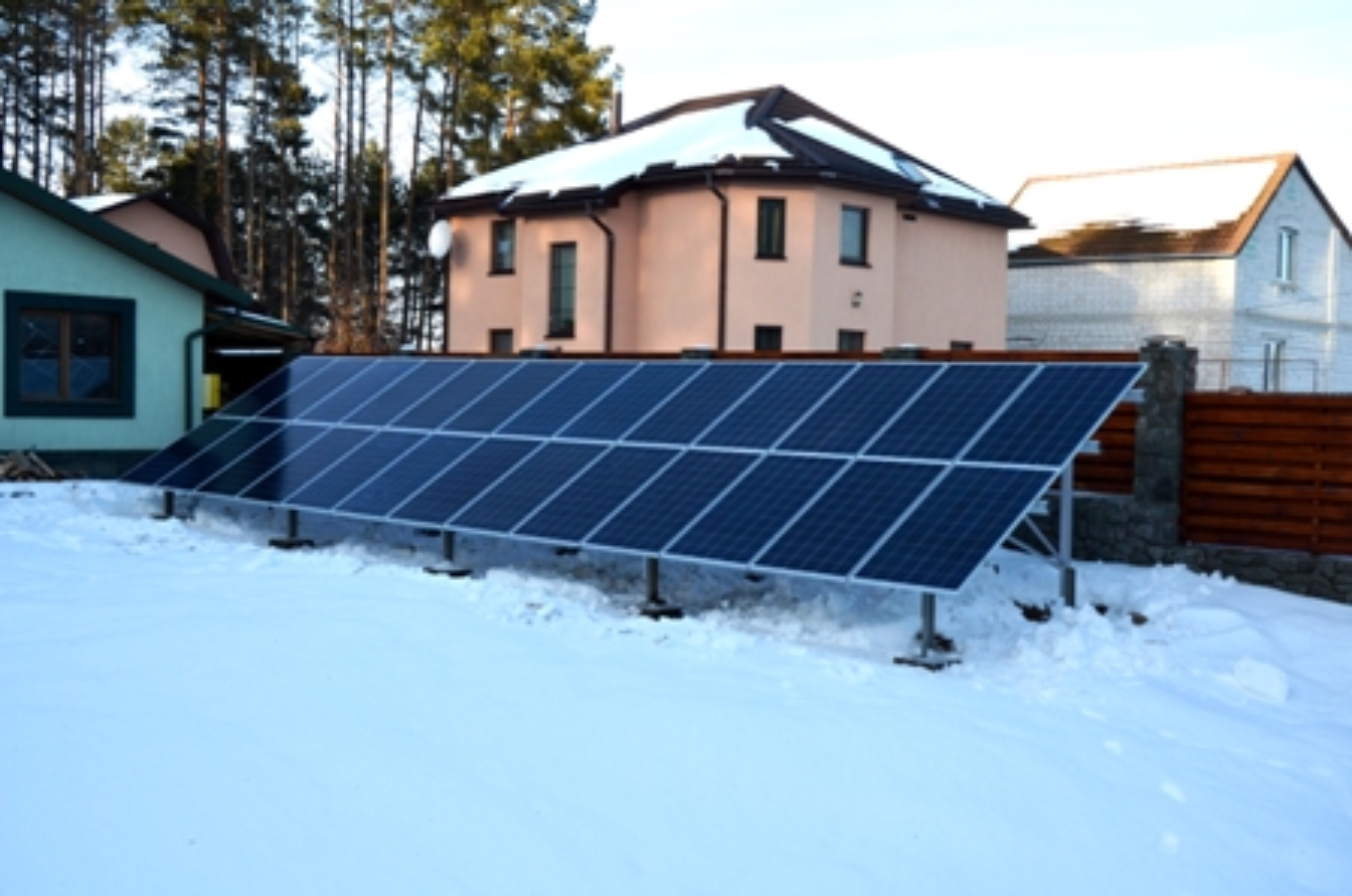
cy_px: 448
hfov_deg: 49.6
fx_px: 1462
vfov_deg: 34.1
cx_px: 676
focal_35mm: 39
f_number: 7.1
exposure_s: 1/200
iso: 100
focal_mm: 26
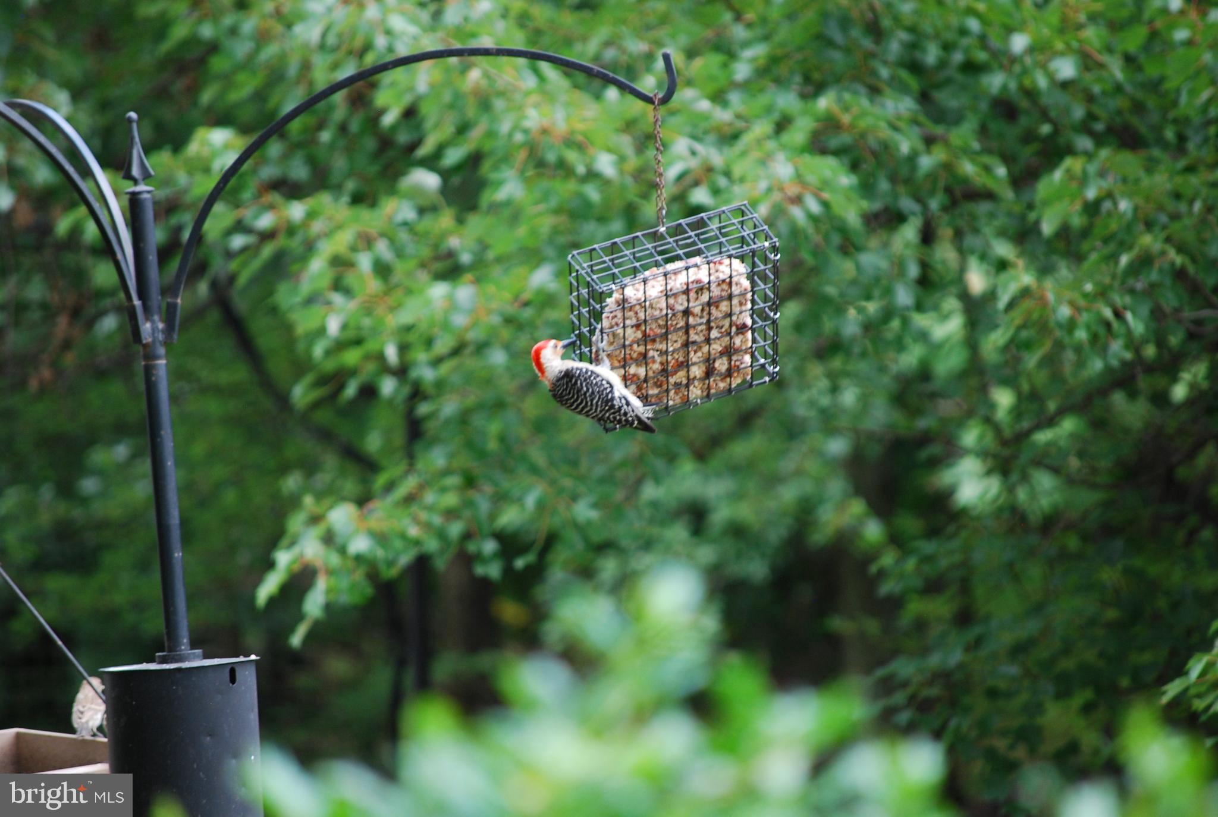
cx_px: 609
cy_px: 408
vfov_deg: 4.6
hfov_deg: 6.9
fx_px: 10169
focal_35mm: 300
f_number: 5.6
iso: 400
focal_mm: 200
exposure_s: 1/80
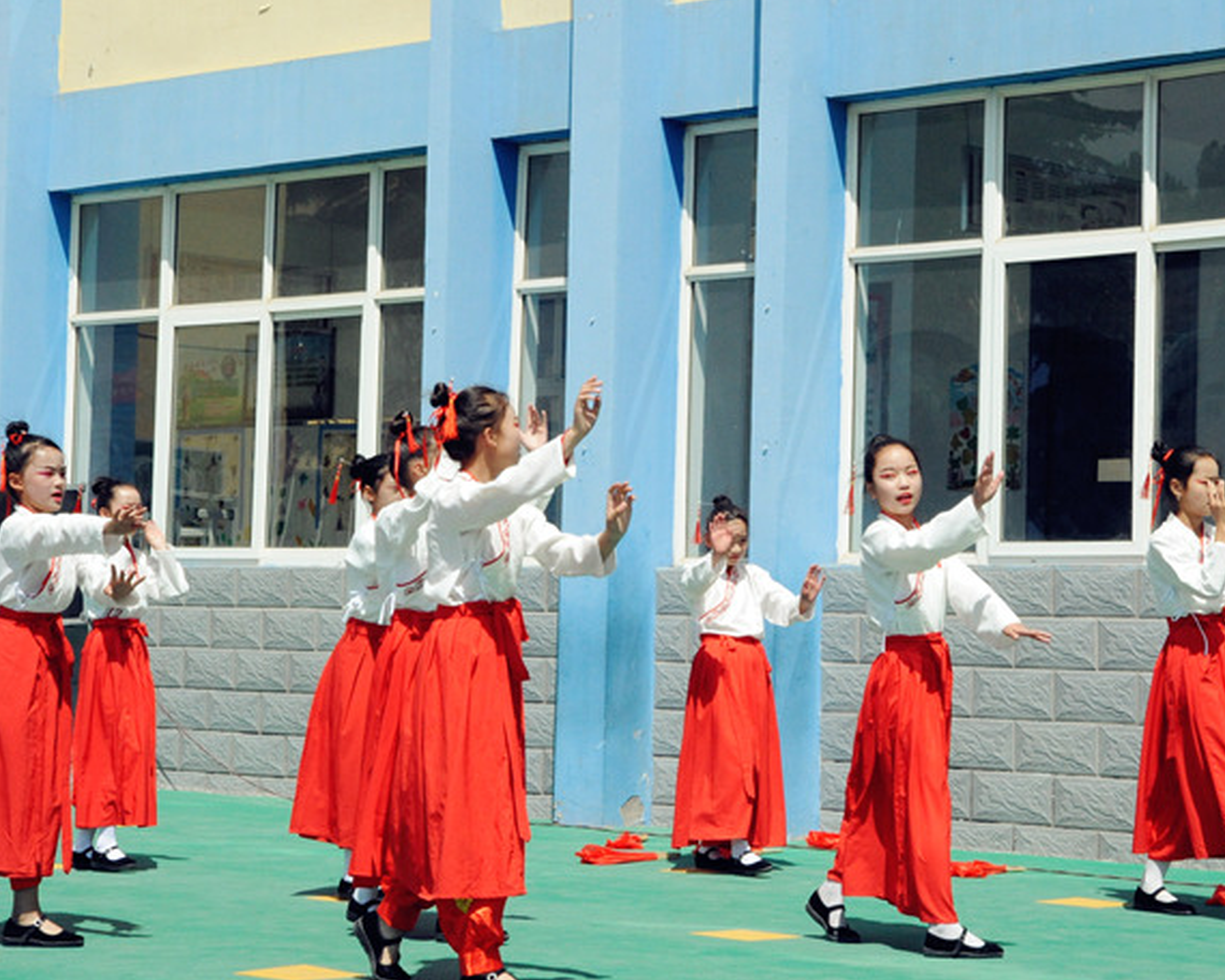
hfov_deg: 24.1
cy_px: 452
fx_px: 2864
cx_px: 737
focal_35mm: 79
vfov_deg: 19.4
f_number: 20
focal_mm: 60
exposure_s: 1/1600
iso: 3200
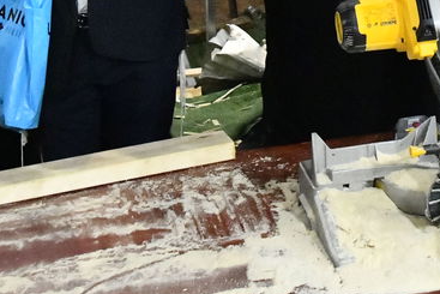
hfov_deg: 13.8
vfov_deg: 9.2
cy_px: -181
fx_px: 1773
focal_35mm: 145
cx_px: 511
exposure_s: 1/125
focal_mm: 38
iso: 8000
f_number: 5.6
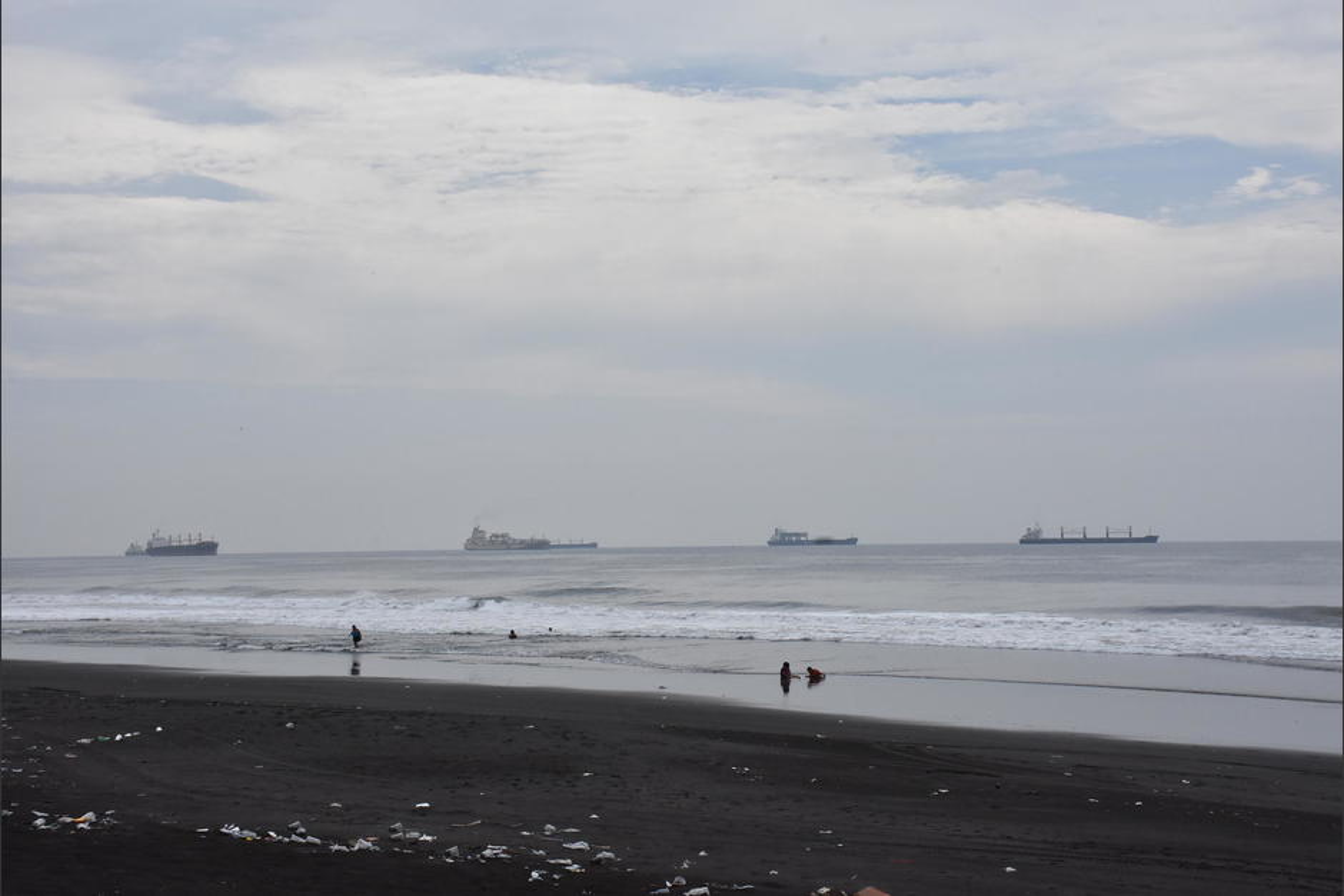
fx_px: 2240
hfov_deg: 33.4
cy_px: 448
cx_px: 672
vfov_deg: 22.6
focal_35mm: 60
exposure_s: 1/1000
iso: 1000
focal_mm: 40
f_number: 18
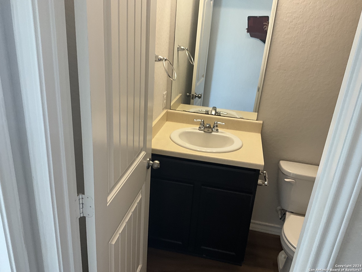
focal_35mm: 29
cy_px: 136
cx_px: 181
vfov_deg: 48.2
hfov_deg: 61.7
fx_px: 303
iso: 80
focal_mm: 3
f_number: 1.8
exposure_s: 1/60
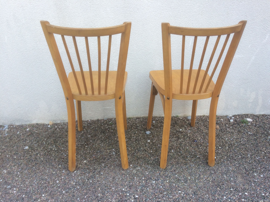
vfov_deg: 48.2
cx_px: 135
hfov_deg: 61.7
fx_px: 226
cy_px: 101
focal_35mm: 29
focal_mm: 4.15
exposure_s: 1/100
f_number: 2.2
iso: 32
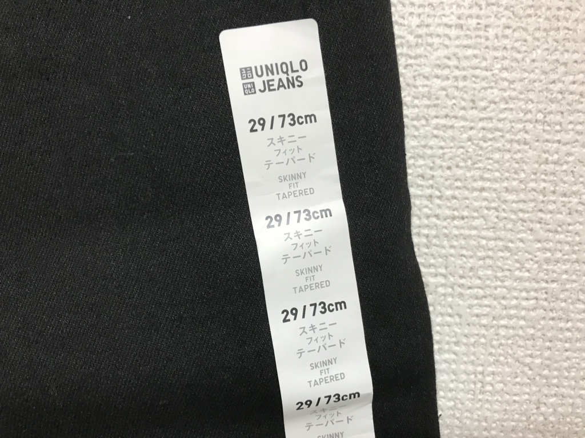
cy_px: 219
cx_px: 292
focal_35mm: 28
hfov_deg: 63.4
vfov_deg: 49.7
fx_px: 473
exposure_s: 1/30
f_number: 1.8
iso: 32
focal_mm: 3.99
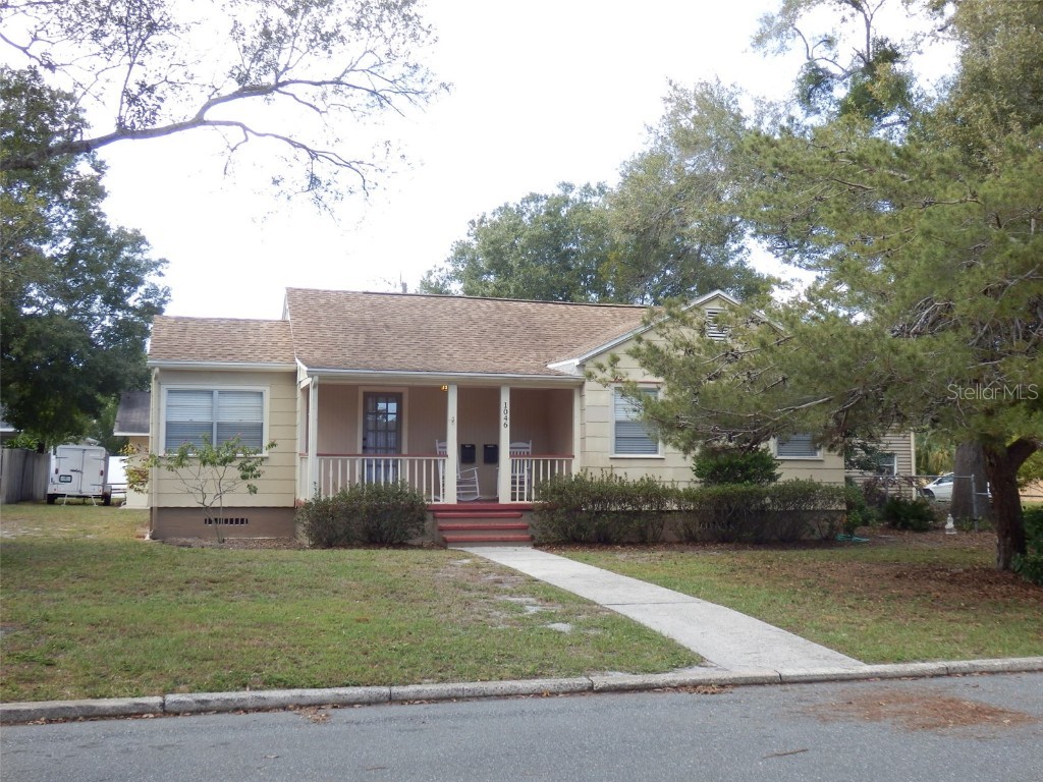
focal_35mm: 37
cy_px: 391
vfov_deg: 38.7
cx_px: 522
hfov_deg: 50.1
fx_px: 1115
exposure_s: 1/125
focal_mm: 6.6
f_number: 3.6
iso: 80
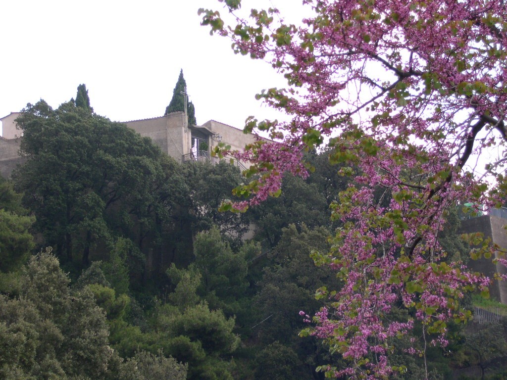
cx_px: 254
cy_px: 190
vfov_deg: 14.5
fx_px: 1494
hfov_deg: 19.3
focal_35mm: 102
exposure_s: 1/54.1
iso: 100
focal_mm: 21.6
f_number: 4.8
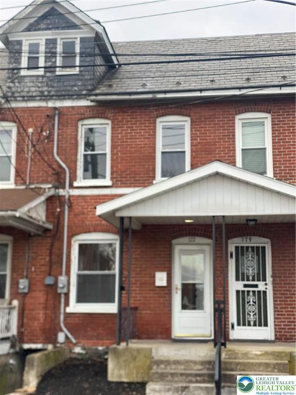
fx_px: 593
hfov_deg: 28.0
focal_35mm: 52
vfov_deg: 36.8
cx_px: 148
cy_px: 198
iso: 40
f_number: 2
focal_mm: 6
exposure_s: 1/122
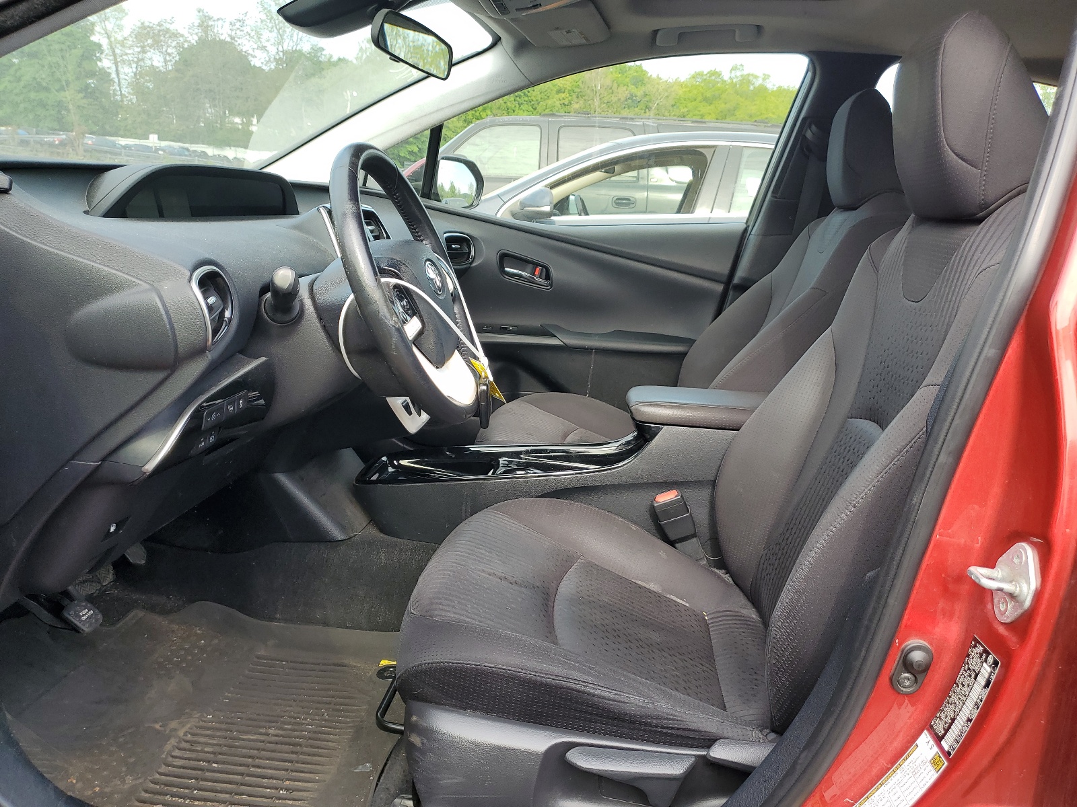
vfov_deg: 53.1
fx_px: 809
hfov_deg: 67.3
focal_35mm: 26
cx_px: 538
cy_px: 404
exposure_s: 1/312
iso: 50
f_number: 1.5
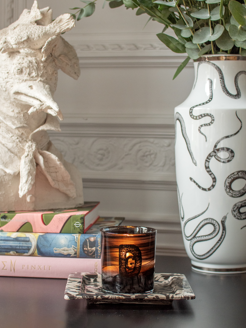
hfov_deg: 22.9
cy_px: 164
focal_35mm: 64
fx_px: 606
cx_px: 123
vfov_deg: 30.3
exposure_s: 1/80
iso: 800
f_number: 2.8
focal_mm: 32
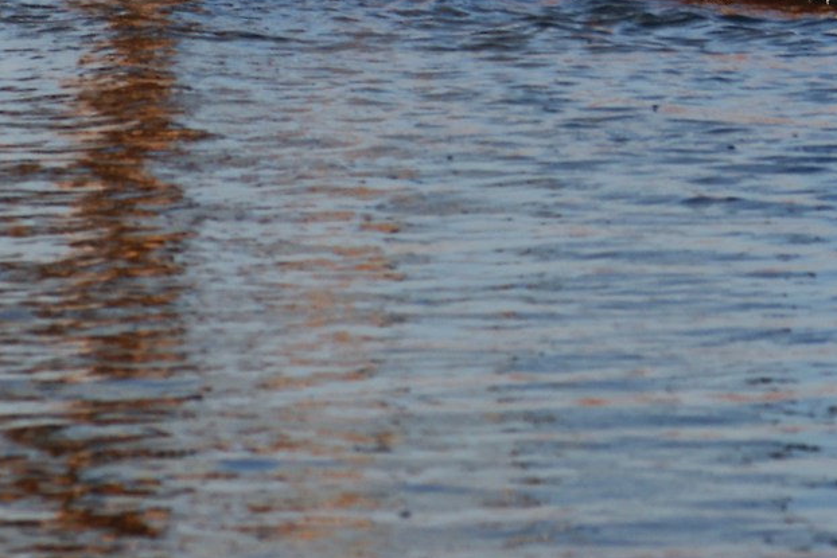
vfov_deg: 3.9
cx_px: 1087
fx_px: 8069
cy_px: -491
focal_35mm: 347
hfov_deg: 5.9
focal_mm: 90
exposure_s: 1/320
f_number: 8
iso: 100
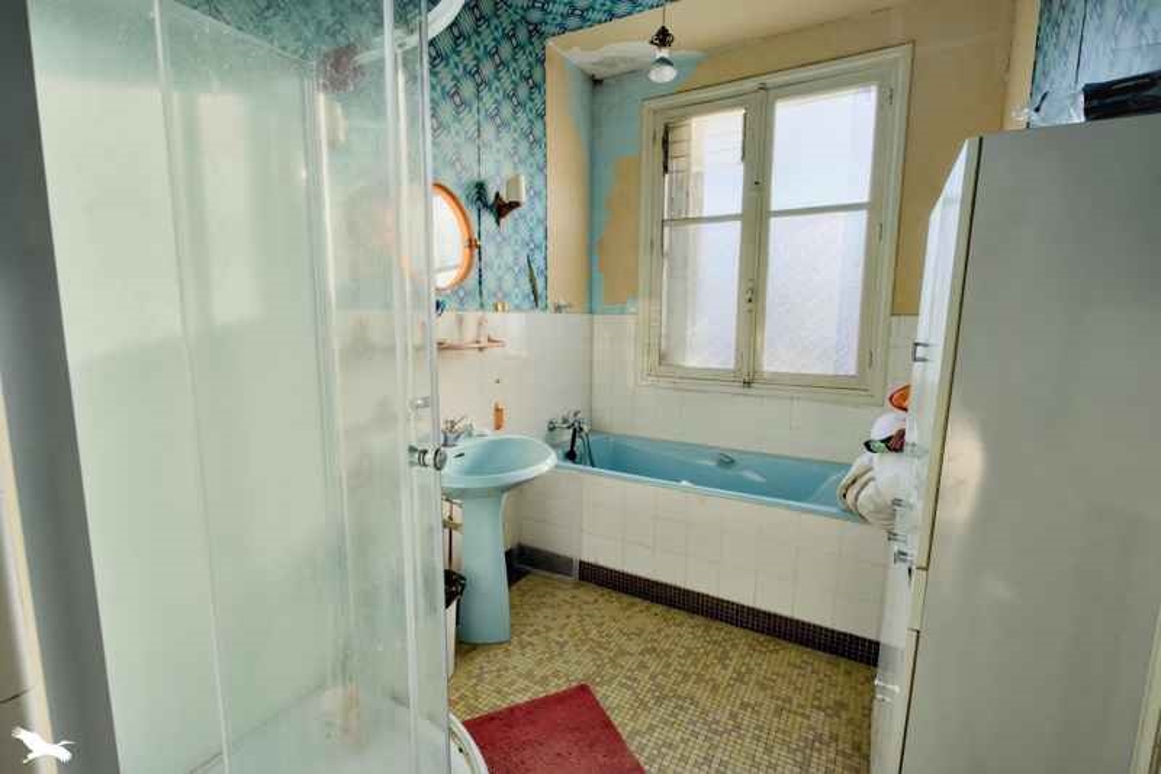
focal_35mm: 16
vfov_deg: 73.7
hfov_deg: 96.7
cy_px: 387
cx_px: 580
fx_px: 516
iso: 800
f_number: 8
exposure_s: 1/2000
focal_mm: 16
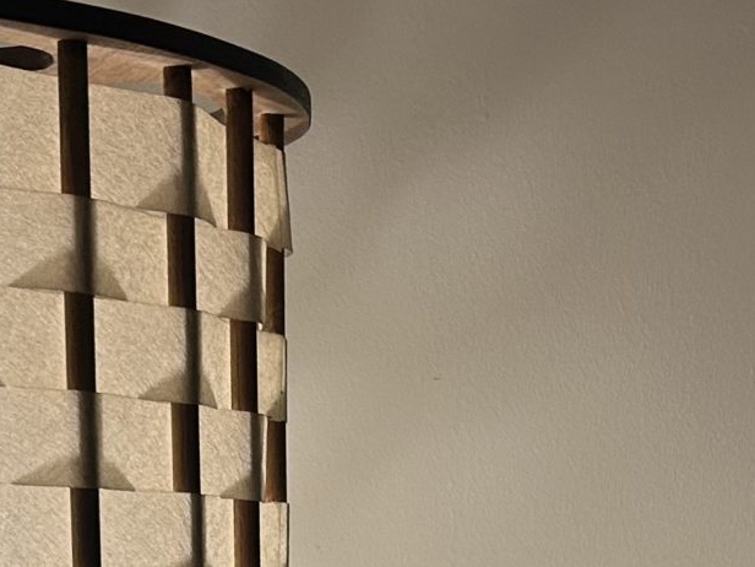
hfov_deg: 18.2
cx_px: 506
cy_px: 1030
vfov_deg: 12.5
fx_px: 2356
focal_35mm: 108
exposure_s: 1/100
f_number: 1.5
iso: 80
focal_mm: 5.7
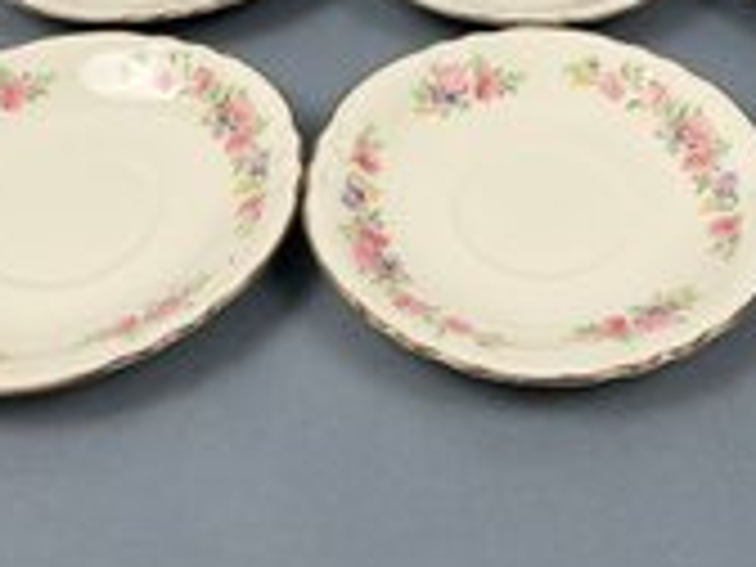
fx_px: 1157
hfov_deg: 35.6
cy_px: 20
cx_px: 533
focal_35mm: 53
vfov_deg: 26.3
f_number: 1.5
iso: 40
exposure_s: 1/226
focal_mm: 5.7
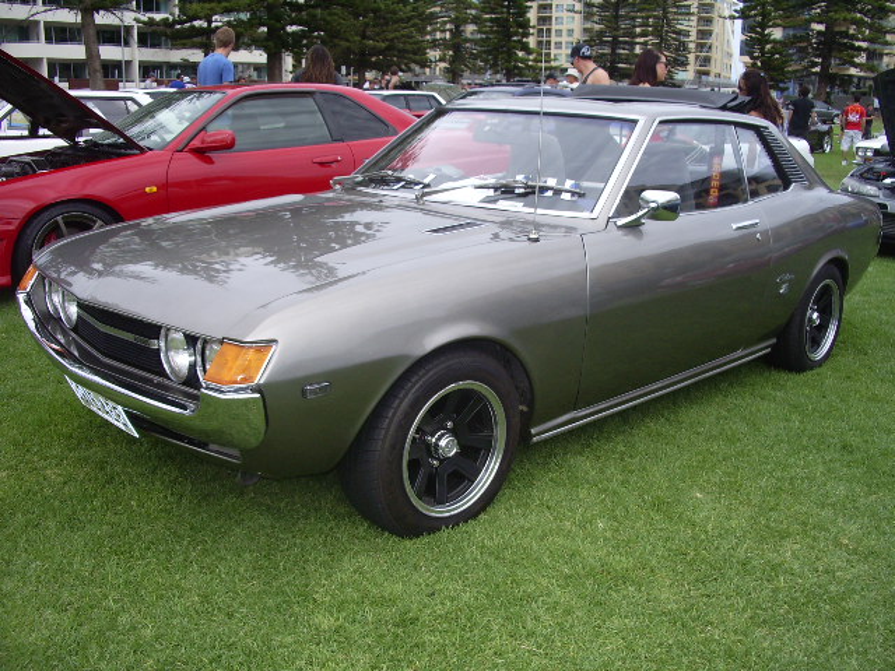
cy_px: 336
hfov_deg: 52.6
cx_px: 448
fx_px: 905
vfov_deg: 40.7
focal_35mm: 35
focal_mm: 5.8
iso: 80
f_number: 4.3
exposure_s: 1/400
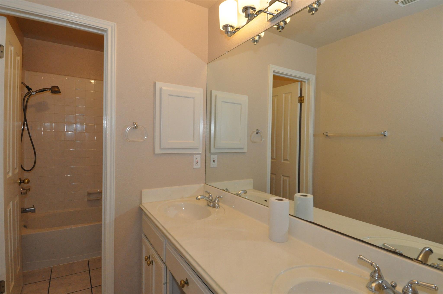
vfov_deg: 67.2
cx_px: 222
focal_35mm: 18
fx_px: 221
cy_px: 147
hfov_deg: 90.1
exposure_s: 1/200
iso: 2000
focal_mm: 12
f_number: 7.1
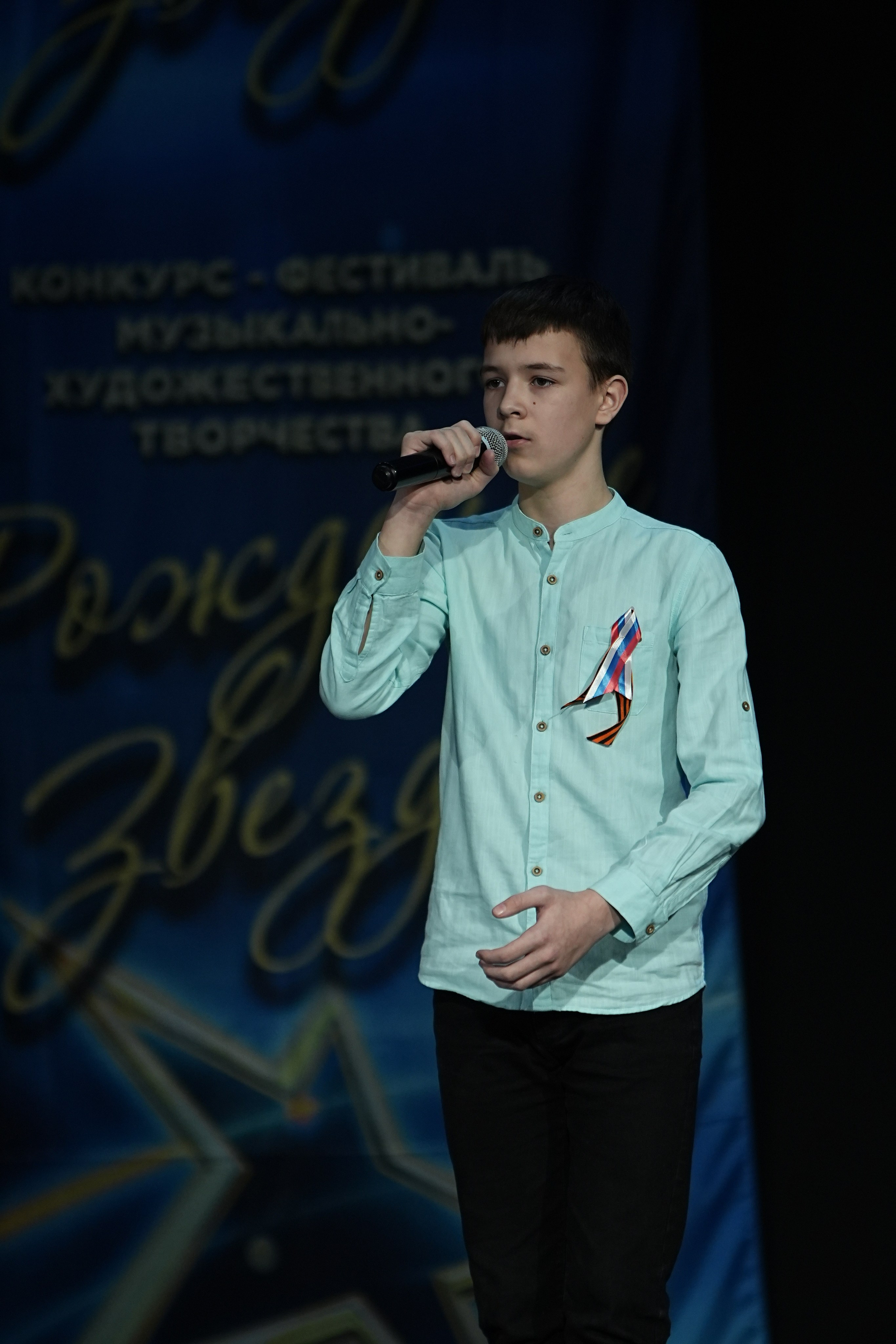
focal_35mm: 300
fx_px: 11199
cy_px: 672
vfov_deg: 6.9
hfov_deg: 4.6
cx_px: 448
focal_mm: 200
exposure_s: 1/320
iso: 1000
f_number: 2.8
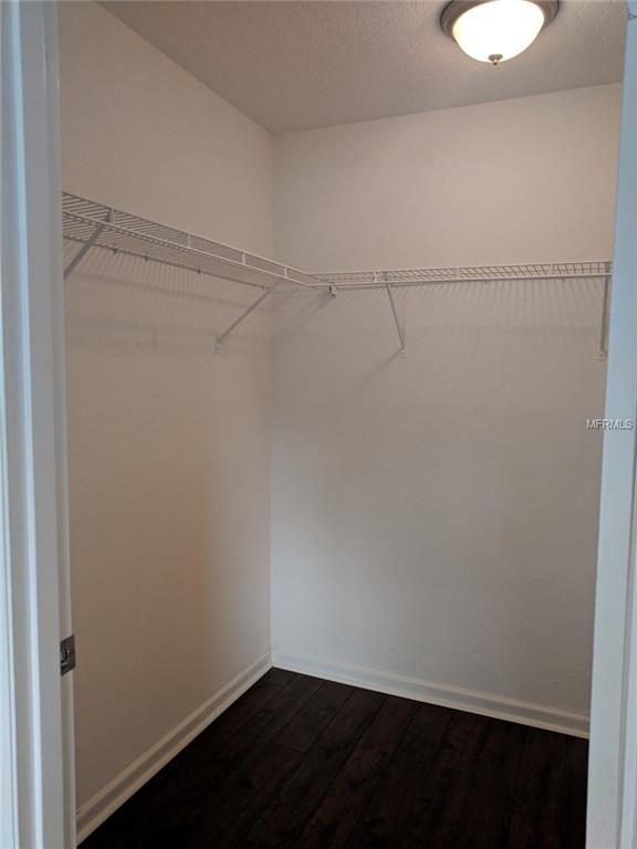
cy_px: 424
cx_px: 318
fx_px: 638
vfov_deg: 67.3
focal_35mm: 26
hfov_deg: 53.1
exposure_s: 1/60
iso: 306
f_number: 2
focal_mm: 4.67
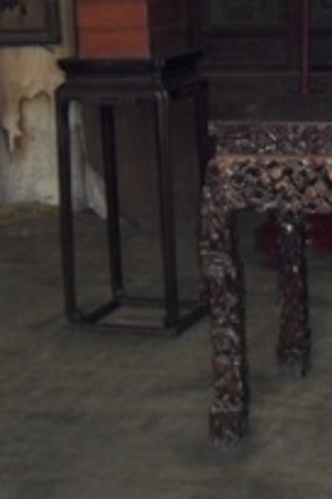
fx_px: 1549
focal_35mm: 112
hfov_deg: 12.1
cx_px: 334
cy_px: 130
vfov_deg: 18.2
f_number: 3.8
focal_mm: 8.8
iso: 400
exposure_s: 1/60
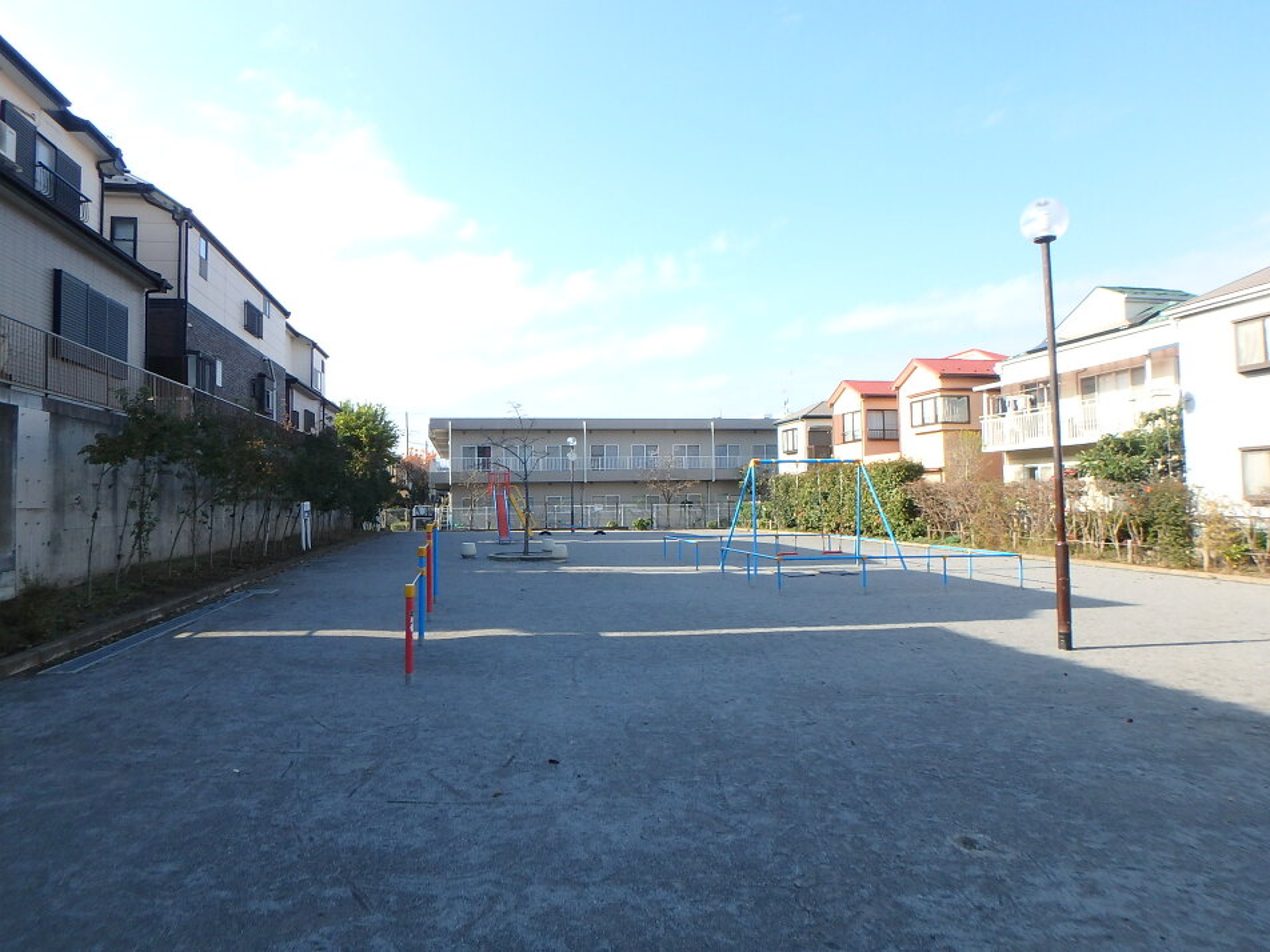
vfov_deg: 63.4
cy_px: 476
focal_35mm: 21
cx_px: 635
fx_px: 770
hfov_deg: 79.0
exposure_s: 1/500
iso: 125
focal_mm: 3.7
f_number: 3.5
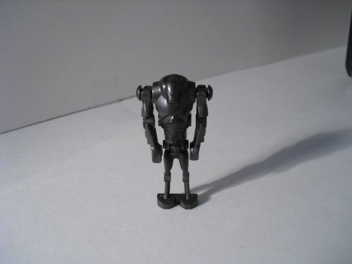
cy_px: 132
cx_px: 176
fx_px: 366
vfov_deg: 39.7
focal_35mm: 36
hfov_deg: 51.4
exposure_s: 1/60
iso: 400
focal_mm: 6.3
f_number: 3.1
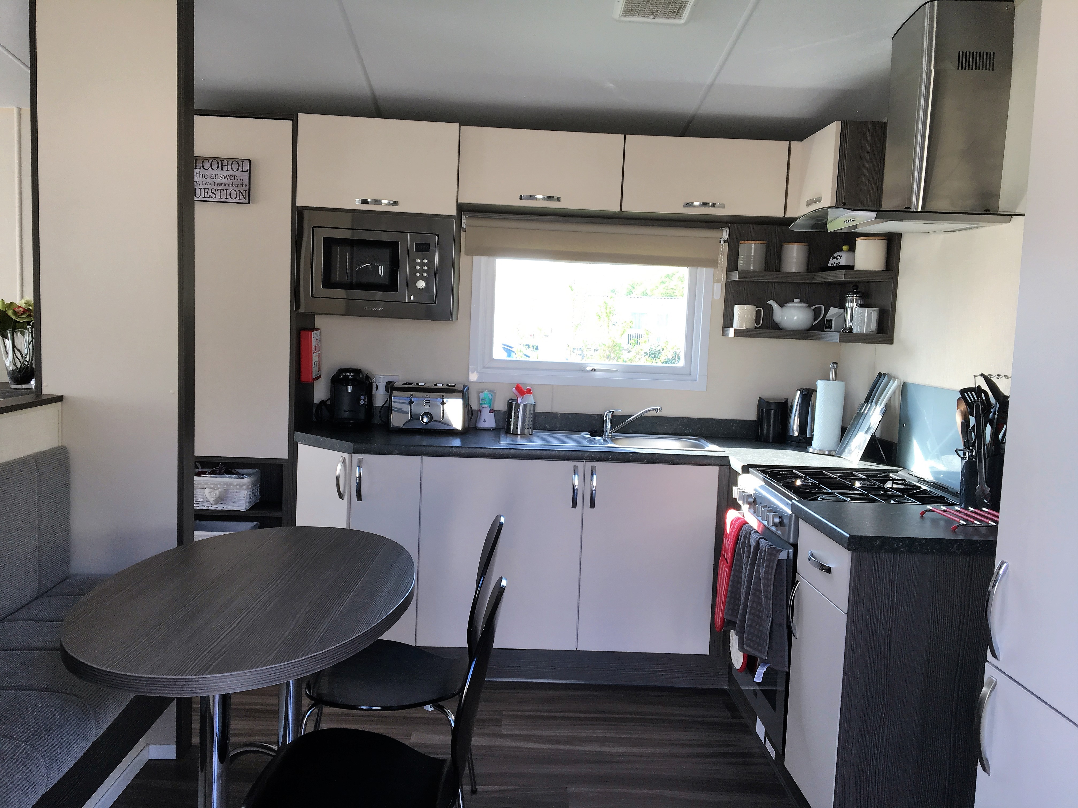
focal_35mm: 29
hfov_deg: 61.7
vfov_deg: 48.2
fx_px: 903
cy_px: 404
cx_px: 539
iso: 32
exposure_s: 1/100
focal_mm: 4.15
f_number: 2.2
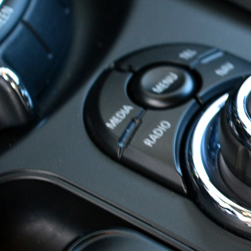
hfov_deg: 11.2
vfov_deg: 11.3
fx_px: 1271
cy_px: 114
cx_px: 253
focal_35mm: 155
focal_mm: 55
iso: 800
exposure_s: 1/20
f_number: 5.6
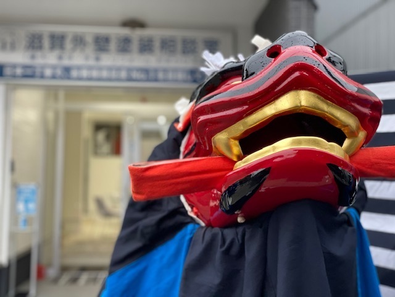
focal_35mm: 52
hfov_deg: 36.8
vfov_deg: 28.0
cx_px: 198
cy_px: 148
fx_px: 593
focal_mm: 6
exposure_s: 1/122
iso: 100
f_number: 2
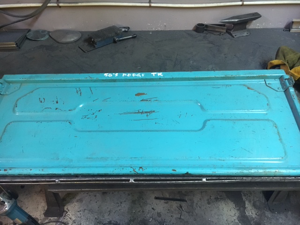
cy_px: 112
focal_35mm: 29
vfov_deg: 48.2
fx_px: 251
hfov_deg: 61.7
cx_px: 150
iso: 250
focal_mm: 4.15
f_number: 2.2
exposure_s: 1/15
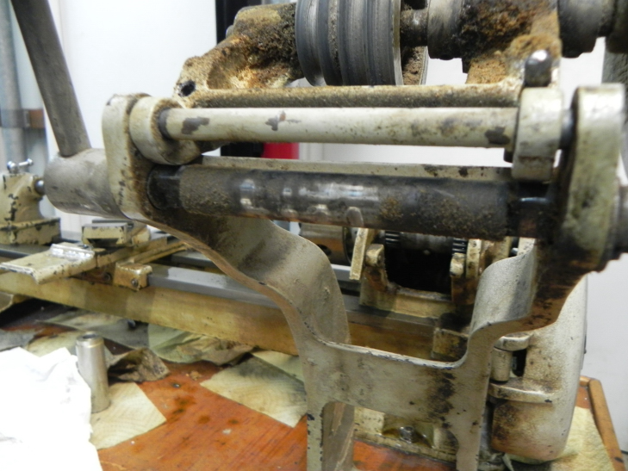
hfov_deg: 67.3
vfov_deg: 53.1
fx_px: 472
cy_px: 236
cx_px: 314
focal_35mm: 26
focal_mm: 4.6
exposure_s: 1/14.7
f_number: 2.8
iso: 400
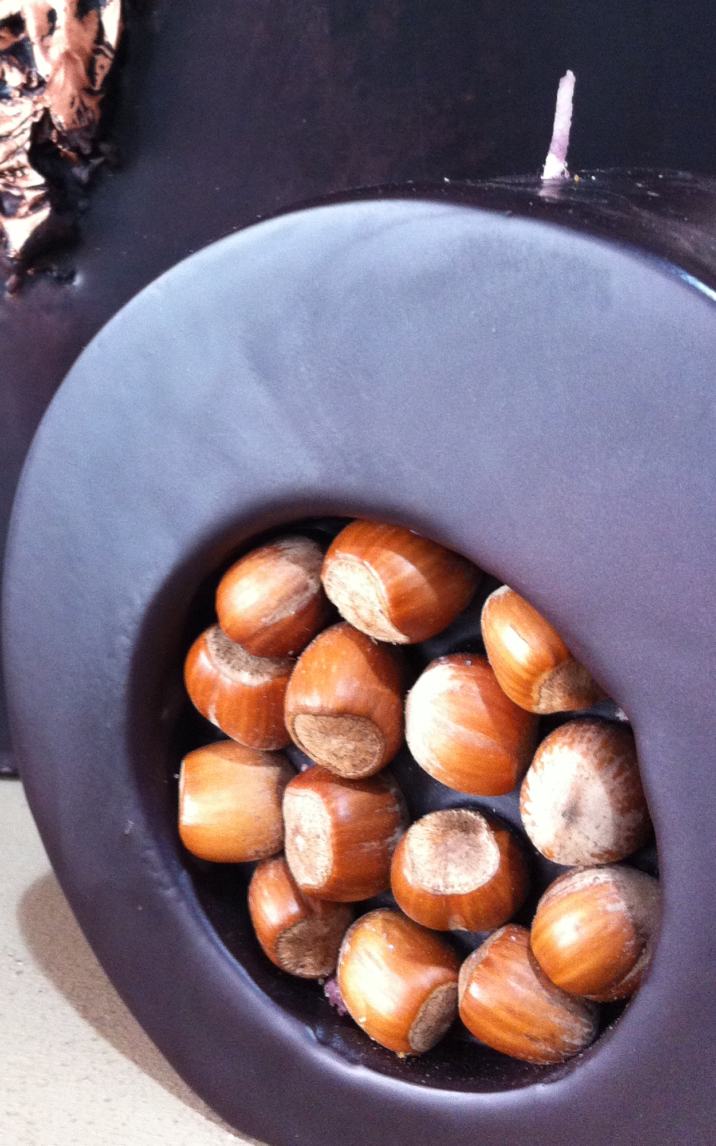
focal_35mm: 48
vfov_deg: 41.6
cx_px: 204
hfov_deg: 26.6
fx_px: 1499
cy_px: 454
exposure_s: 1/17
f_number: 2.8
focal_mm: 3.85
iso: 250
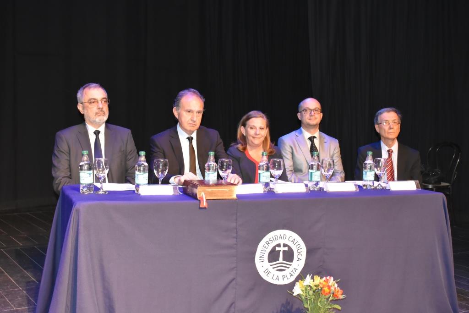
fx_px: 664
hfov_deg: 38.9
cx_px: 234
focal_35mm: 51
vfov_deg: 26.5
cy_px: 156
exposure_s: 1/80
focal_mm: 34
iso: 3200
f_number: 7.1
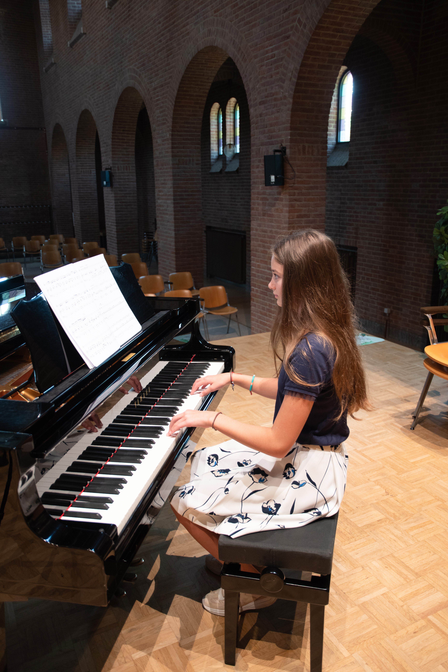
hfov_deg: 46.4
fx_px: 523
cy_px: 336
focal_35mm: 28
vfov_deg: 65.5
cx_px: 224
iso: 500
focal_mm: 19
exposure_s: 1/125
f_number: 2.8
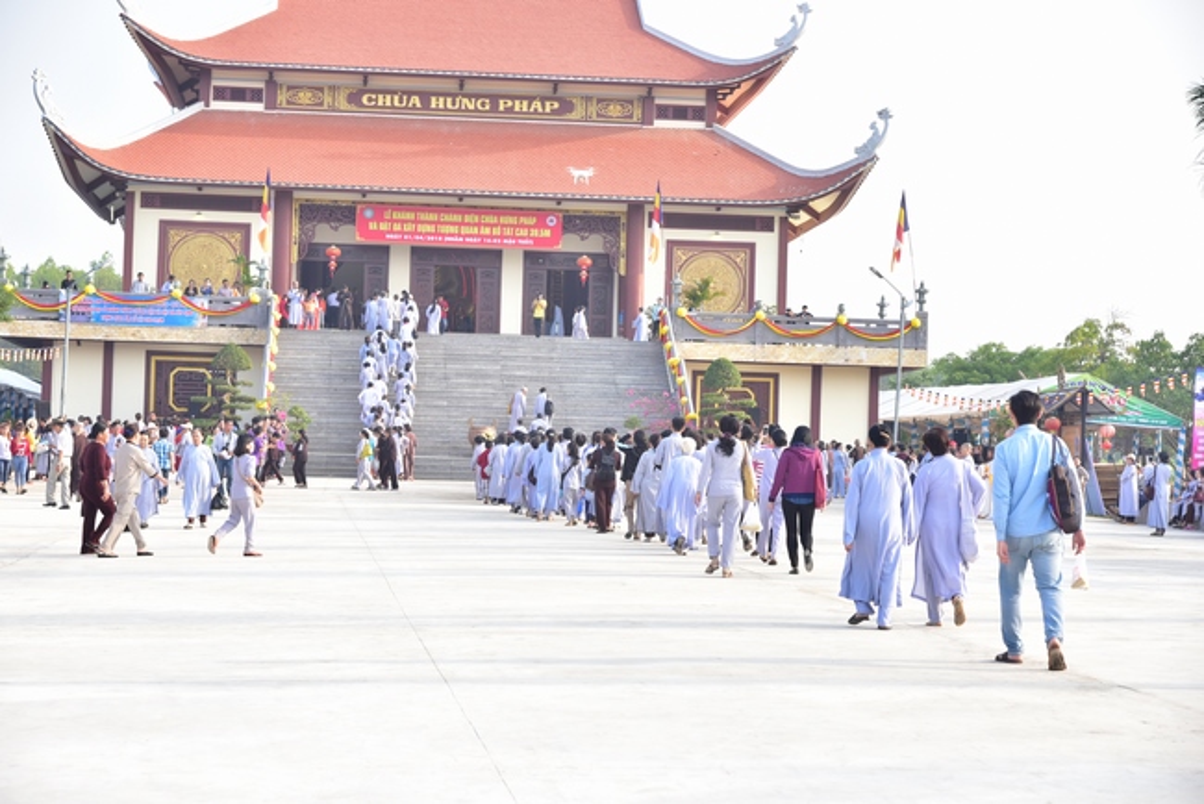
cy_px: 402
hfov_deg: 26.0
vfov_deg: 17.5
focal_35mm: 78
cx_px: 602
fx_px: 2610
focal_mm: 78
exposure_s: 1/160
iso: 250
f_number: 6.3
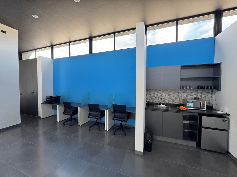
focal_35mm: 14
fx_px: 96
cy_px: 88
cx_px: 118
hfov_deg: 102.1
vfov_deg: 85.7
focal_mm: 2.22
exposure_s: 1/99
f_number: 2.2
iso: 100
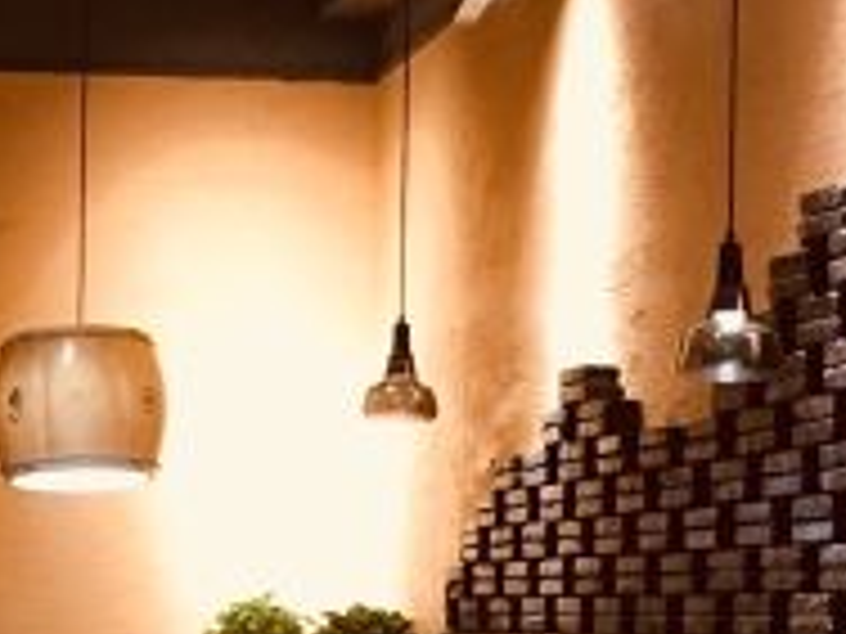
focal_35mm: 108
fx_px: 2639
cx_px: -171
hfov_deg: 17.4
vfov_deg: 13.5
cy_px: 663
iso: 80
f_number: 2.2
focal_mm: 4.15
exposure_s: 1/10
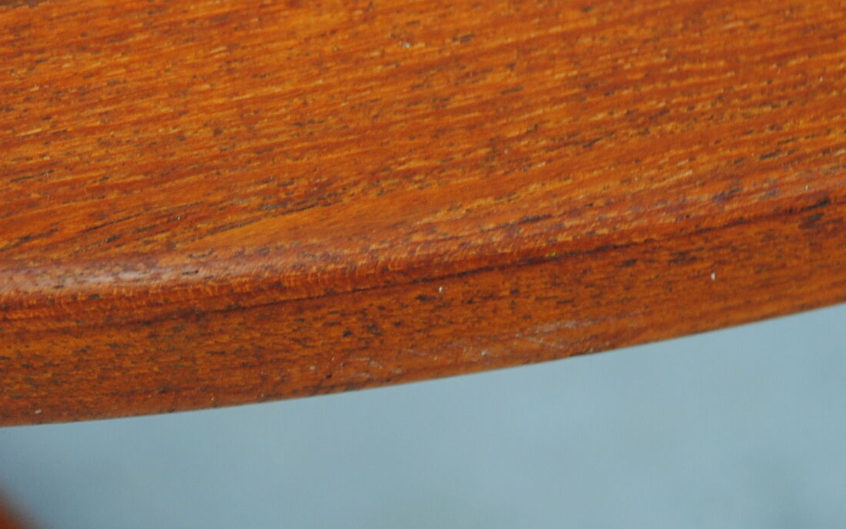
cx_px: 70
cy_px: -83
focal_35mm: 140
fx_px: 3236
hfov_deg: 14.7
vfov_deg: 9.2
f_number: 5
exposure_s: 1/50
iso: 200
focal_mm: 35
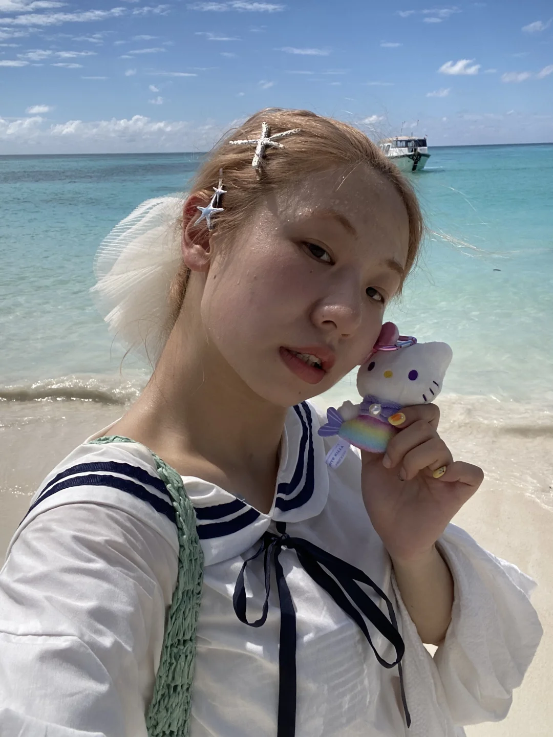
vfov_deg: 60.0
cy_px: 368
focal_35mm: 30
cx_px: 276
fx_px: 639
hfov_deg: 46.8
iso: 25
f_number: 2.2
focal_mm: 2.71
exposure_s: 1/1148
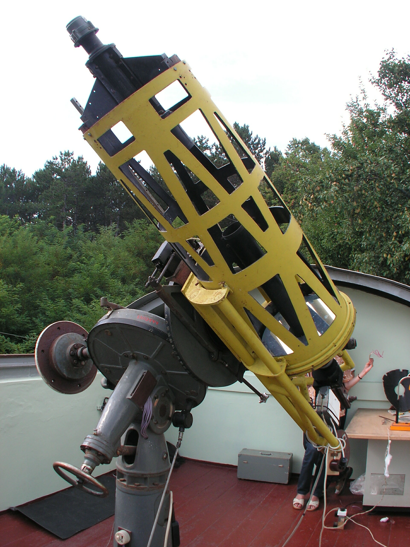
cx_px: 205
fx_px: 395
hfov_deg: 54.9
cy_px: 274
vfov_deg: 69.4
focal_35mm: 25
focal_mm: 4.2
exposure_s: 1/125
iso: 50
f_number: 4.8
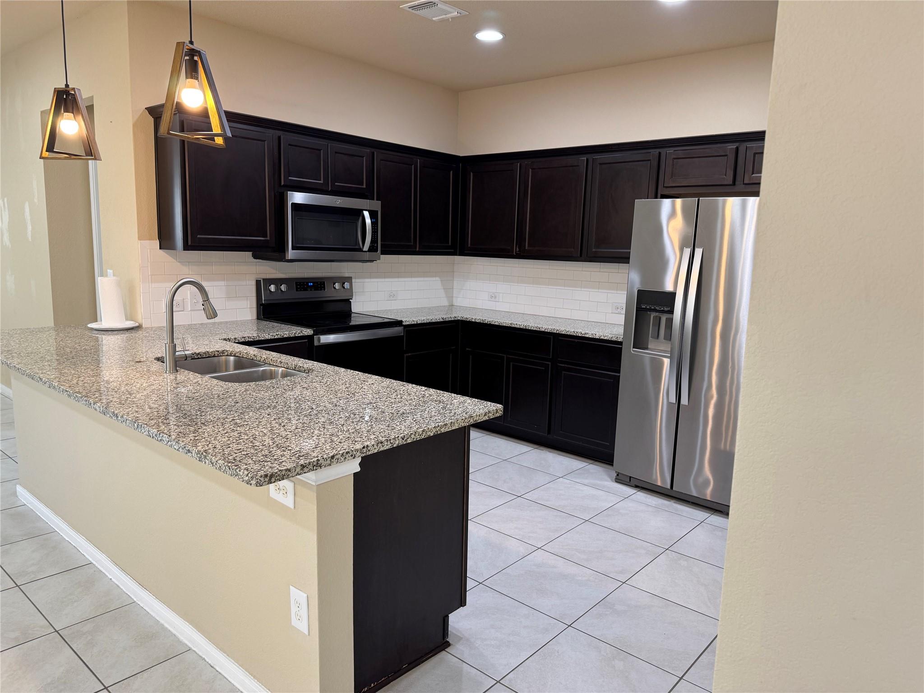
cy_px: 346
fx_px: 641
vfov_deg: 56.8
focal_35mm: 24
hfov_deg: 71.6
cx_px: 462
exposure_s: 1/60
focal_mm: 6.76
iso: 125
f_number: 1.78
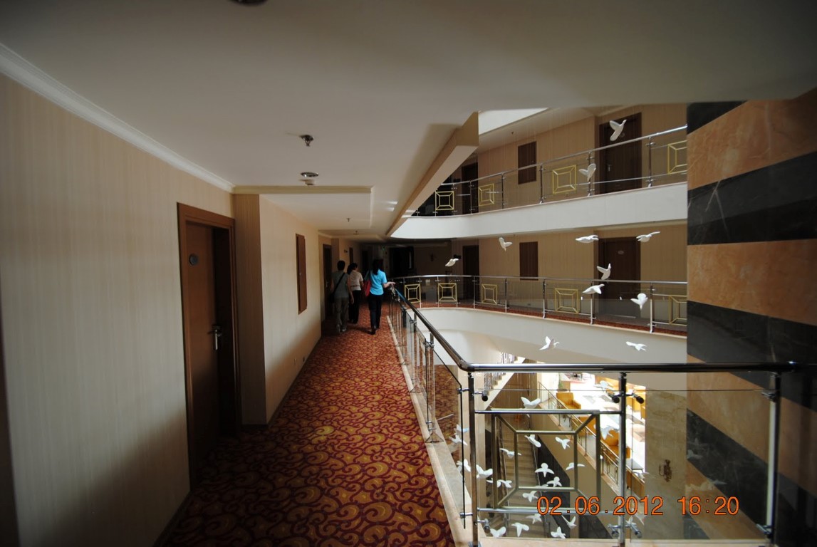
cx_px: 408
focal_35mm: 15
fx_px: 341
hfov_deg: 100.3
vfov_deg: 77.5
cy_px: 274
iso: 200
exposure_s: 1/50
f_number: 3.5
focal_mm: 10
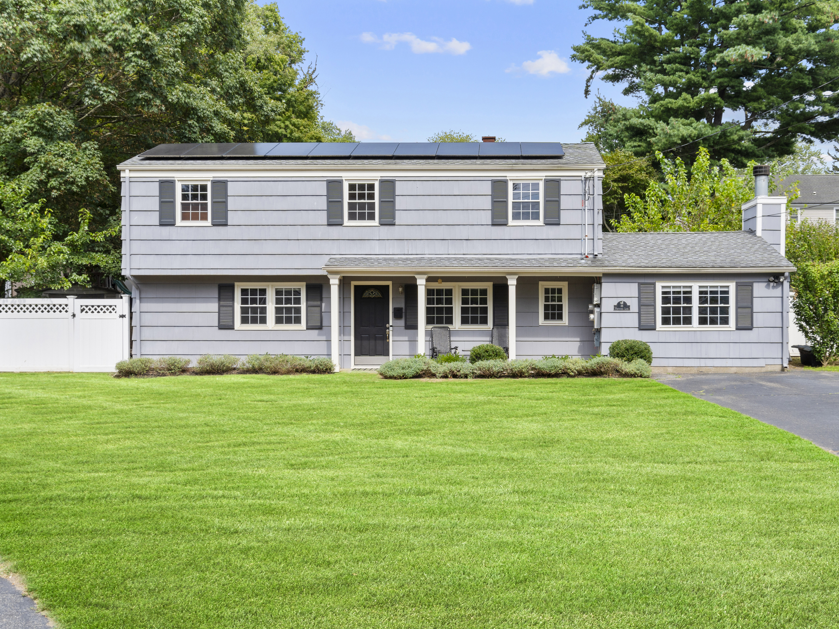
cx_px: 481
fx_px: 897
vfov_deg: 38.6
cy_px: 338
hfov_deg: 50.0
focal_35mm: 37
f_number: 9
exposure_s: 1/40
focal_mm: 31
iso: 200
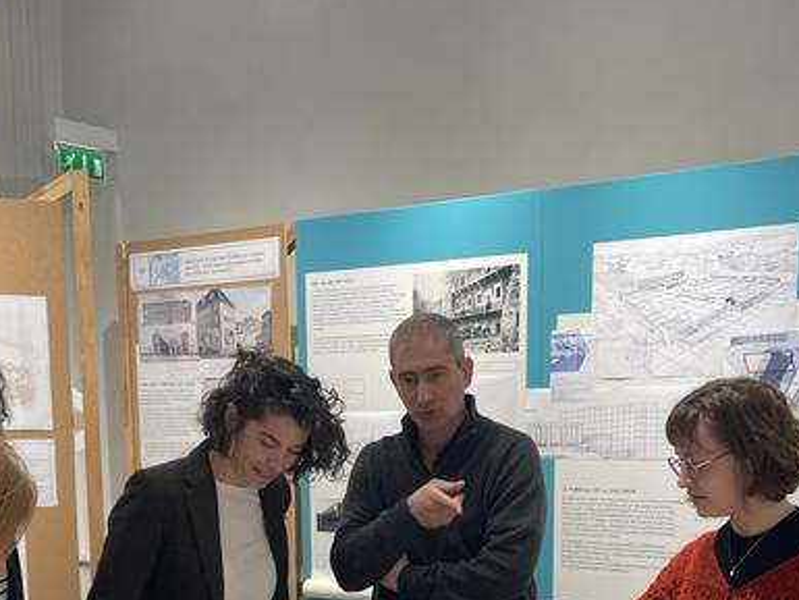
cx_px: 380
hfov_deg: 35.5
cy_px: 598
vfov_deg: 25.7
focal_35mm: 54
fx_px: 1247
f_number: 1.6
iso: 64
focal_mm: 4.2
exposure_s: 1/100
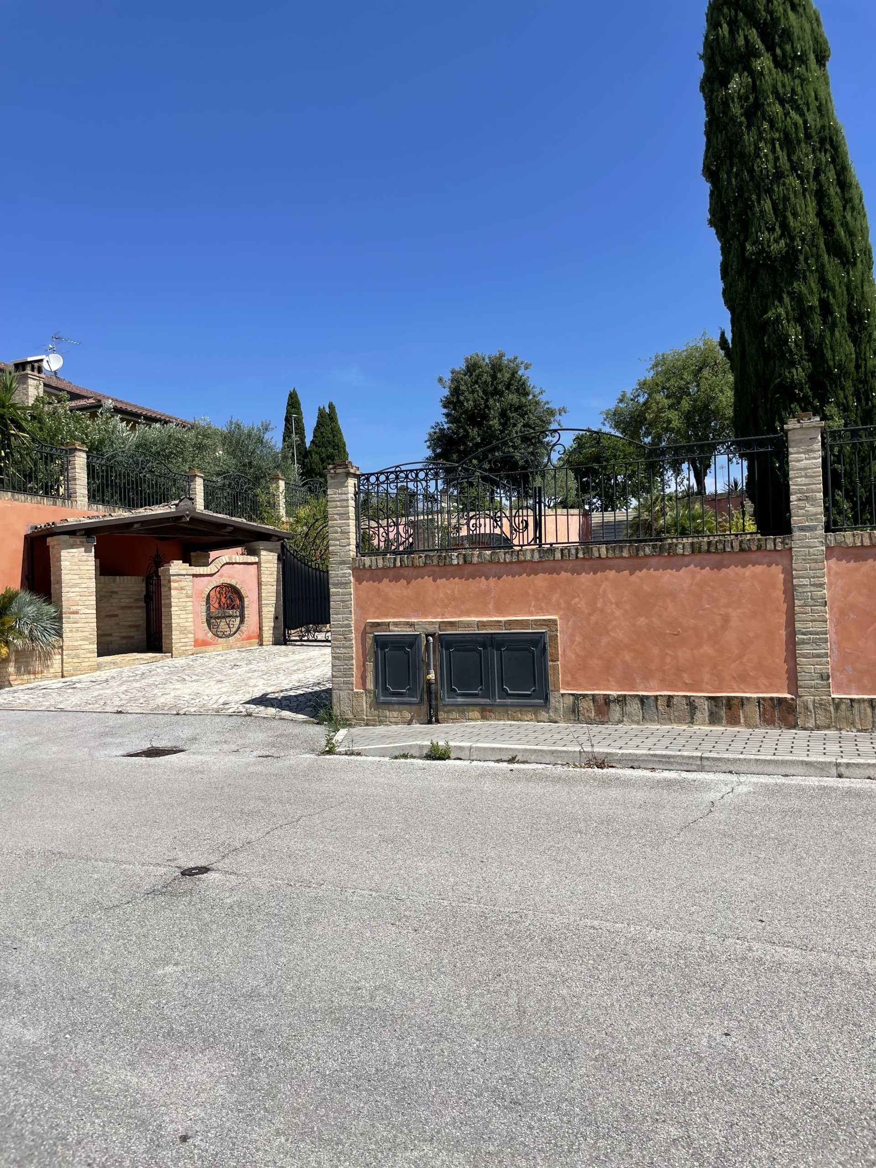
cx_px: 438
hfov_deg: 53.1
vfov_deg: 67.3
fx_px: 877
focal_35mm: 26
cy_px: 584
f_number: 1.6
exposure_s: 1/4464
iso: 32
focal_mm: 4.2
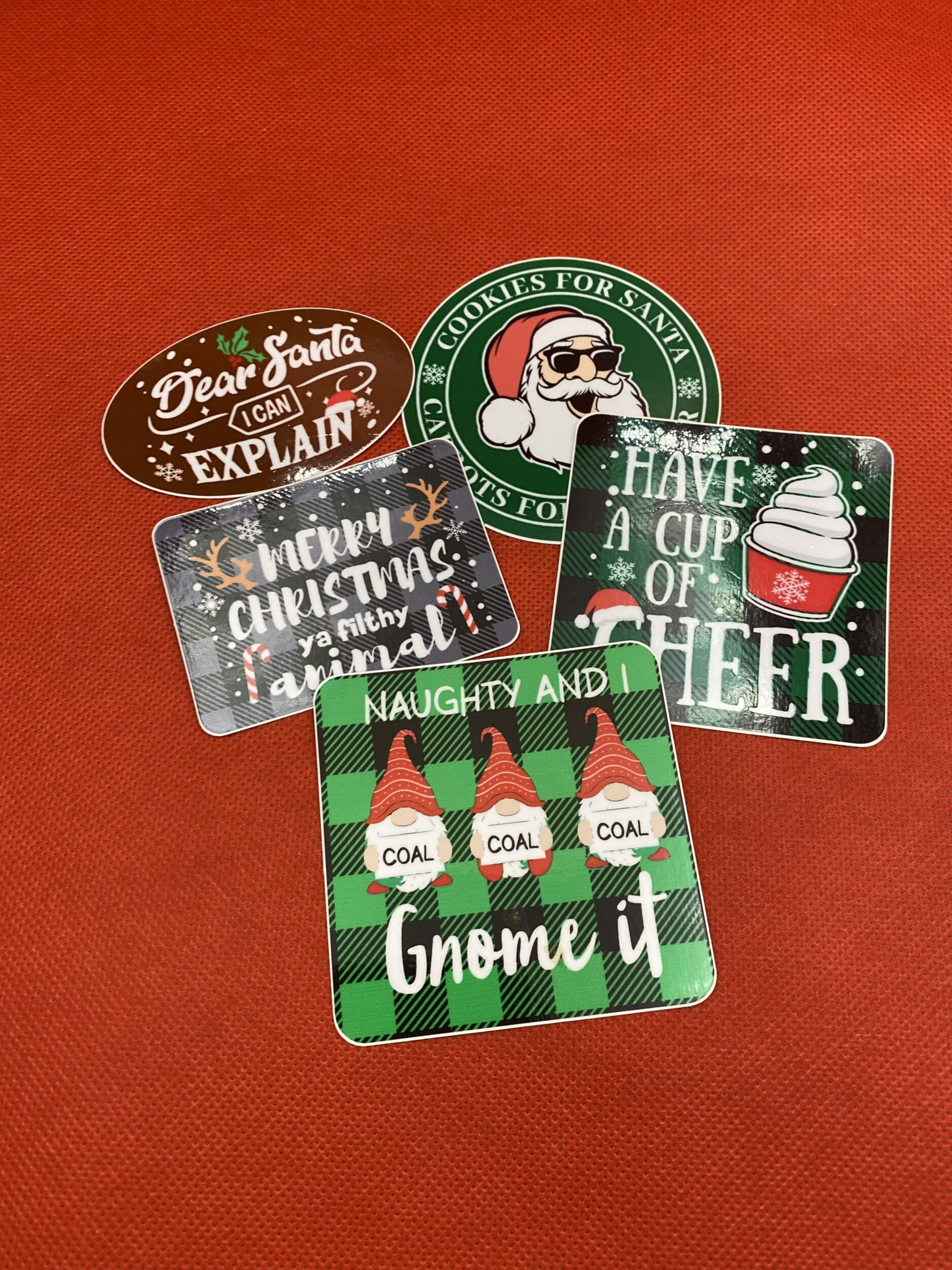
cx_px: 476
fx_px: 953
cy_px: 635
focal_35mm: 26
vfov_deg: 67.3
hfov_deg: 53.1
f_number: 1.8
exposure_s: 1/83
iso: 125
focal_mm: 4.25
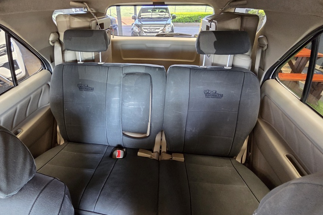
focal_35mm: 16
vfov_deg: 73.8
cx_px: 146
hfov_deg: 96.4
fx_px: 144
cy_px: 108
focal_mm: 2.2
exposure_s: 1/50
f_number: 2.2
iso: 800
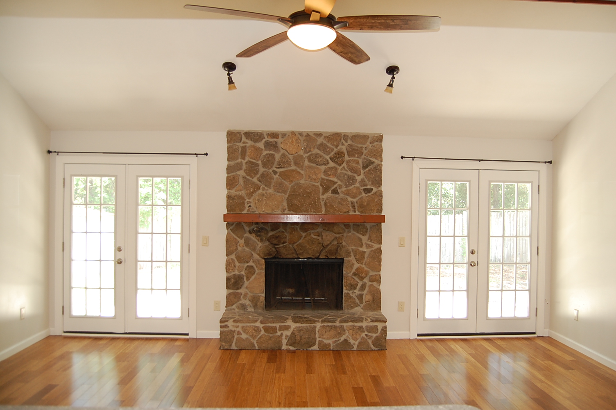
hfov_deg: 67.4
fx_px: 462
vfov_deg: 47.8
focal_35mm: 27
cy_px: 205
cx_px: 308
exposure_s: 1/60
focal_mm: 18
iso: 400
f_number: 3.5
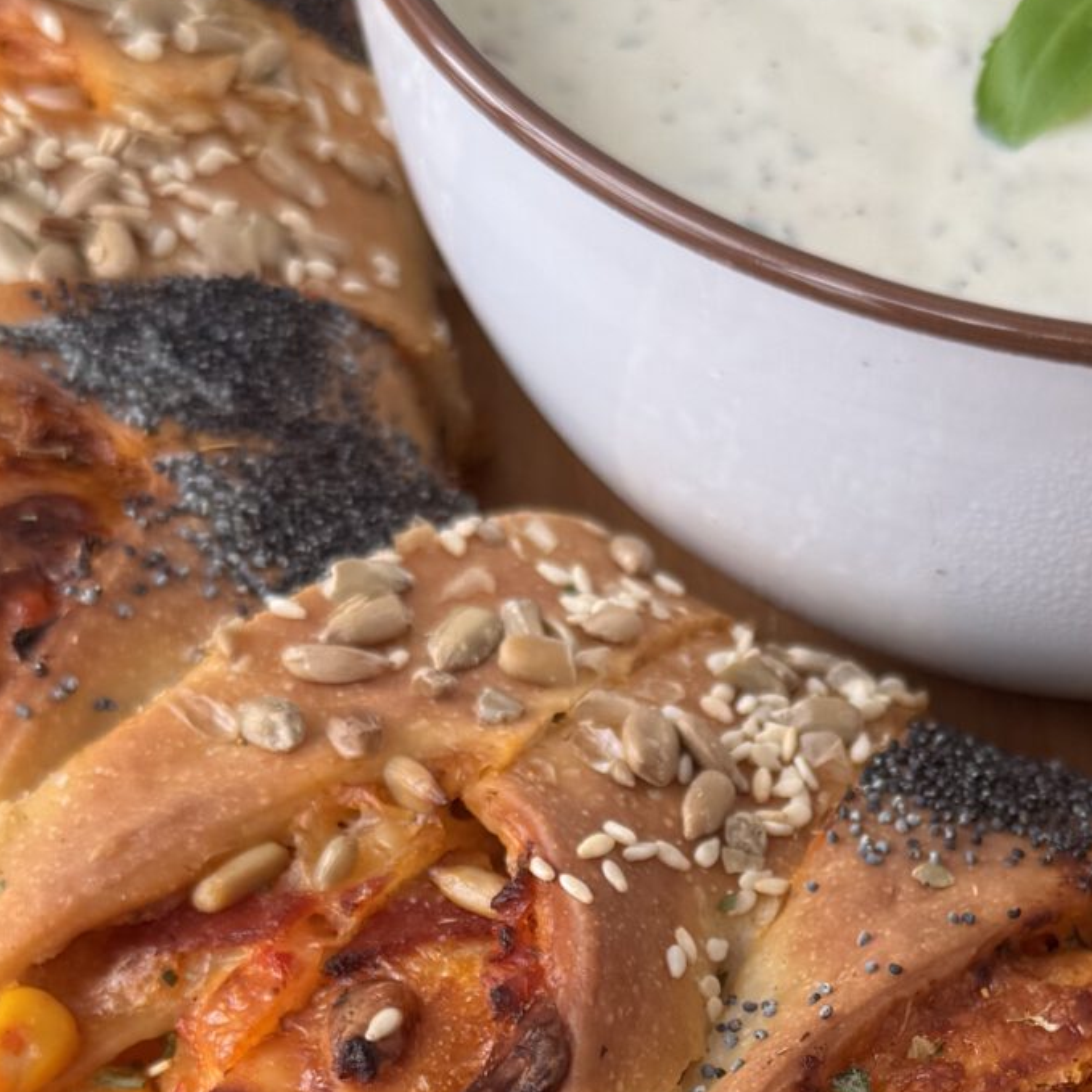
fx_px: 2855
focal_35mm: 80
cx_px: 891
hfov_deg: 21.4
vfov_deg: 20.7
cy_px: 1160
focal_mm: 6.76
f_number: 1.78
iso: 100
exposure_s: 1/121
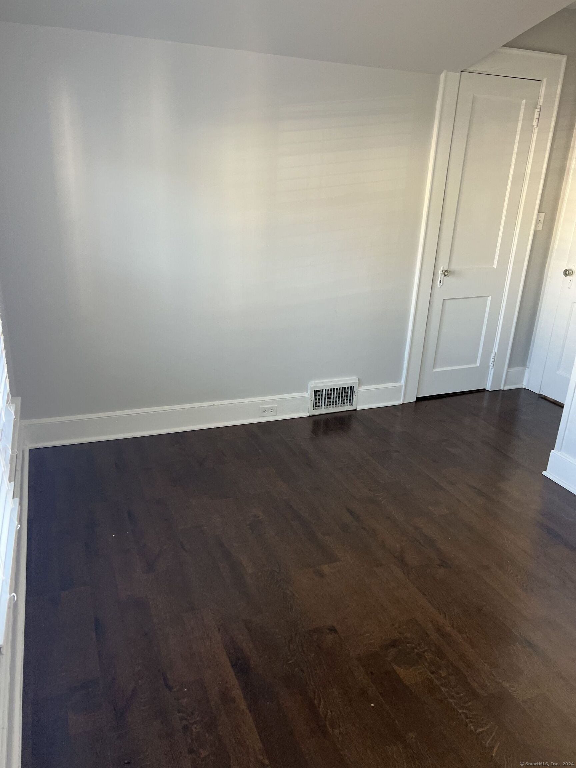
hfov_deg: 53.1
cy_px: 384
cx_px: 288
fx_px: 577
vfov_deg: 67.3
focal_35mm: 26
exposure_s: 1/108
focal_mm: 5.7
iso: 125
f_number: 1.5
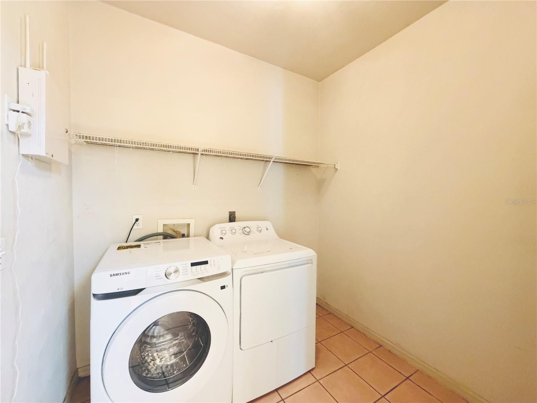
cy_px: 202
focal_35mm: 14
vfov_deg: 85.7
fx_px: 217
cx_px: 268
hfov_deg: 102.1
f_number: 2.2
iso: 640
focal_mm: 2.22
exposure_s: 1/60
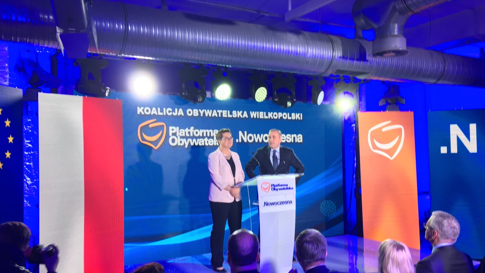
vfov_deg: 36.6
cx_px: 242
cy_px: 158
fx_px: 412
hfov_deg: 61.0
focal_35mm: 32
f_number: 2.2
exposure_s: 1/33
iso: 64
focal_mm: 4.15
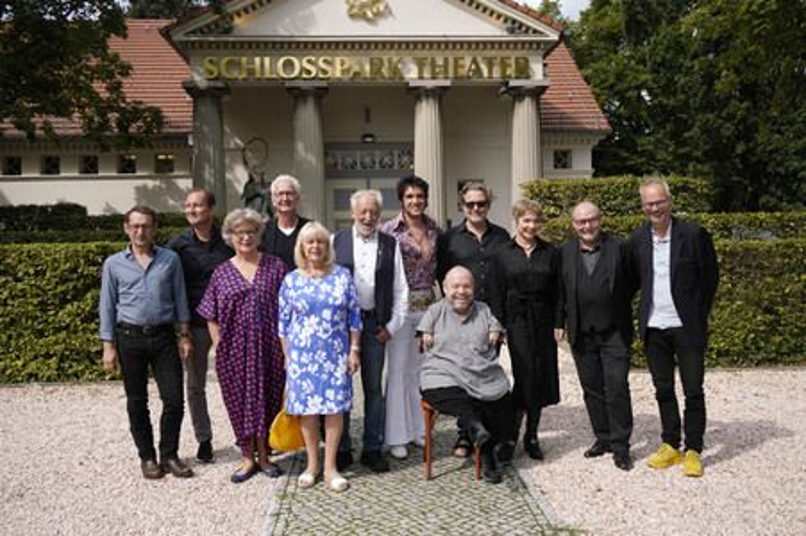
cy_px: 268
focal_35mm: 34
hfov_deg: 55.8
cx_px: 403
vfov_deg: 38.8
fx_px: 761
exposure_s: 1/8000
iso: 2500
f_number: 5.6
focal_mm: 34
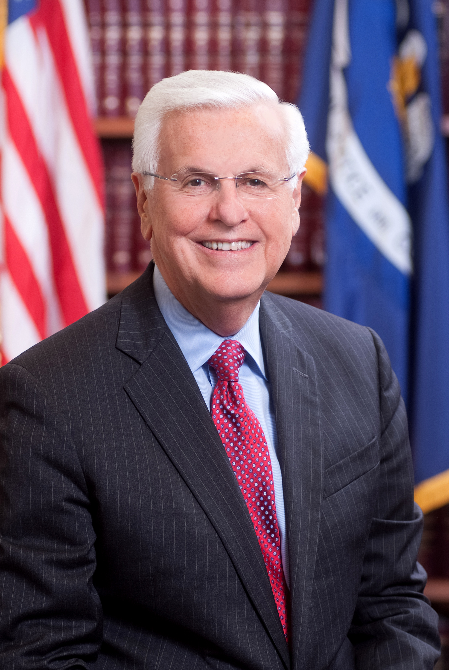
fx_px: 2799
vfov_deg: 13.7
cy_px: 335
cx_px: 224
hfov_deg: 9.2
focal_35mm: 150
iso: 200
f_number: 4
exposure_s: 1/100
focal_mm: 100
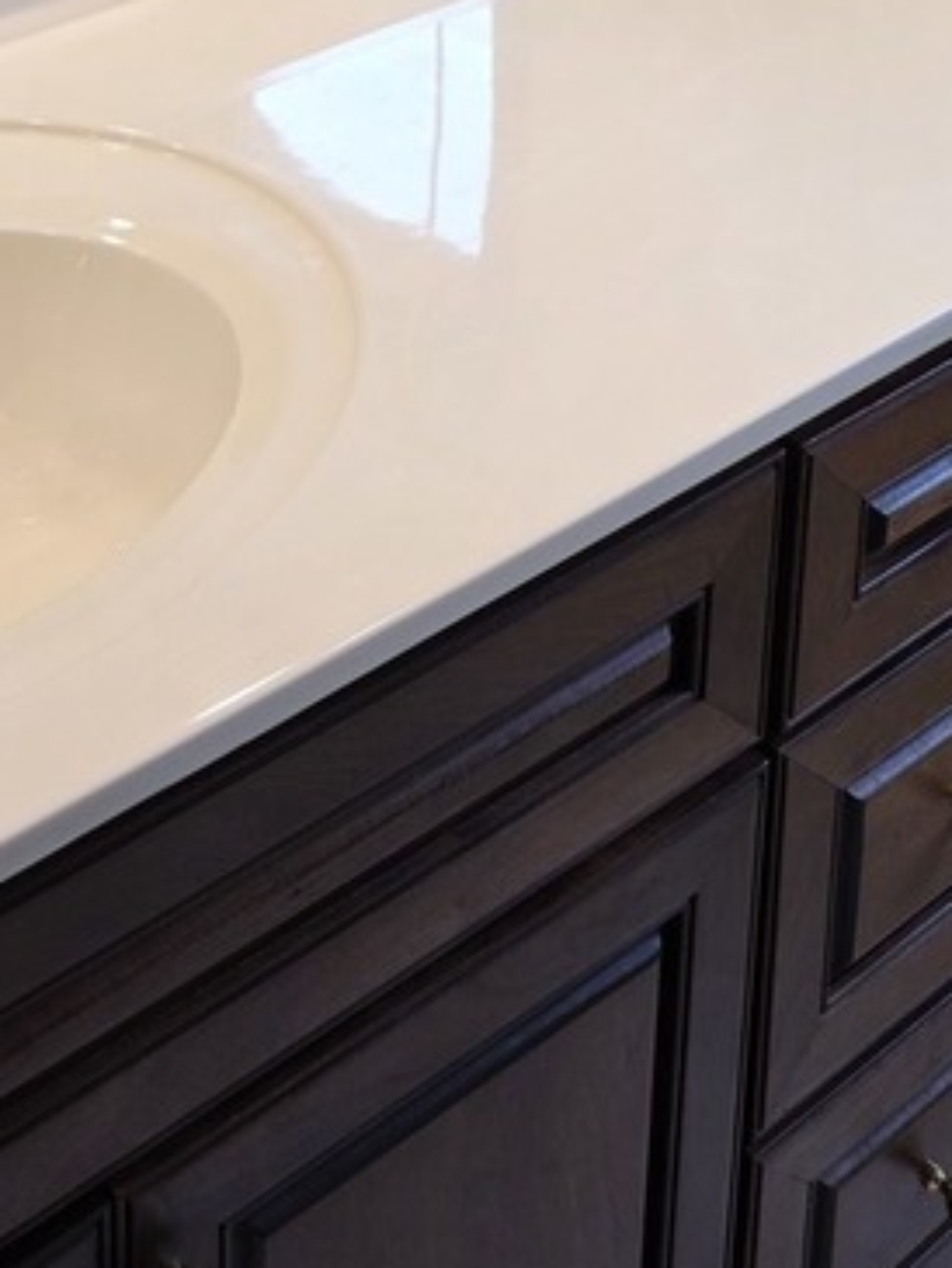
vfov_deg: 25.1
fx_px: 2492
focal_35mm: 68
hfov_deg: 21.6
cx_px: 427
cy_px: -334
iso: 100
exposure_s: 1/120
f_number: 1.7
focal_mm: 6.3
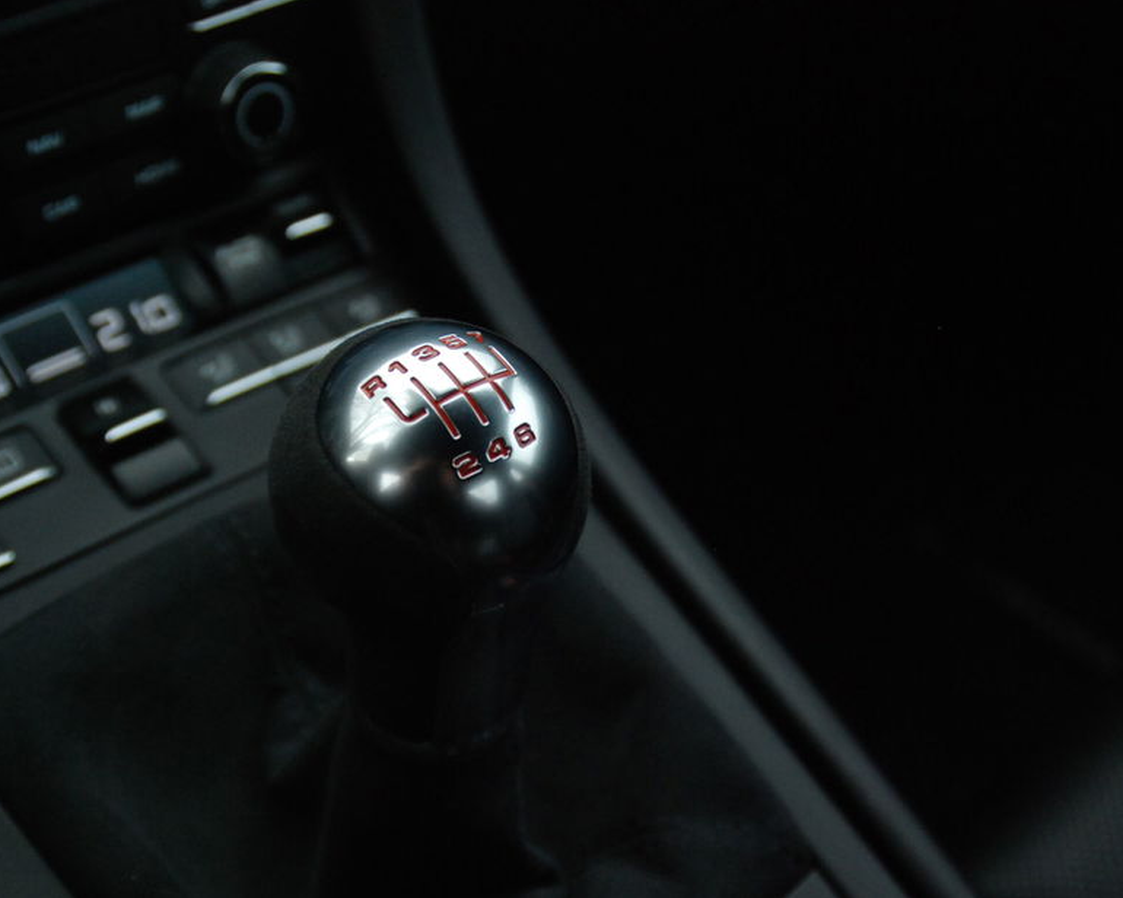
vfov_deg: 23.3
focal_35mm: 66
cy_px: 485
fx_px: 2181
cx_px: 506
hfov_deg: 28.9
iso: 800
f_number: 4.2
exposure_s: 1/320
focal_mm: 35
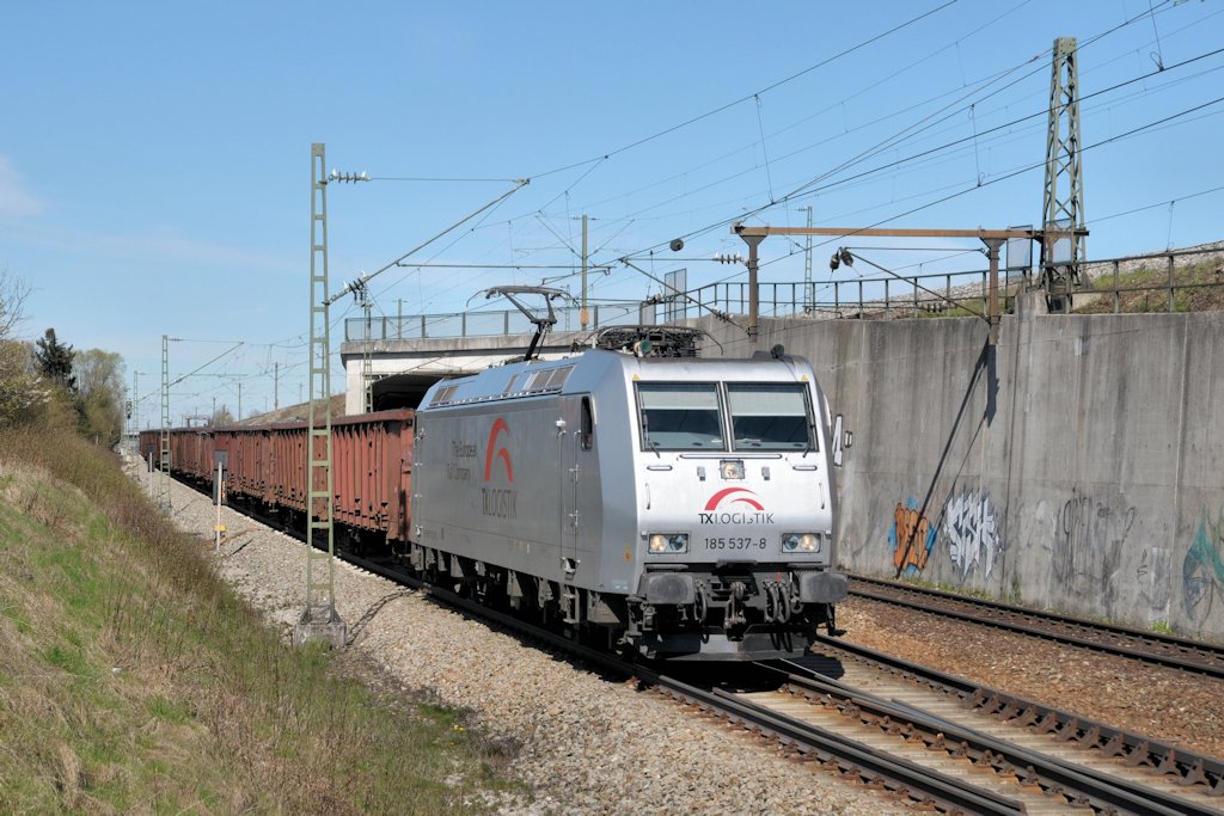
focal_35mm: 60
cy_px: 408
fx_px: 2040
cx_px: 612
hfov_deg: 33.4
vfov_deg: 22.6
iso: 250
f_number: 9
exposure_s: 1/800
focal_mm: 40
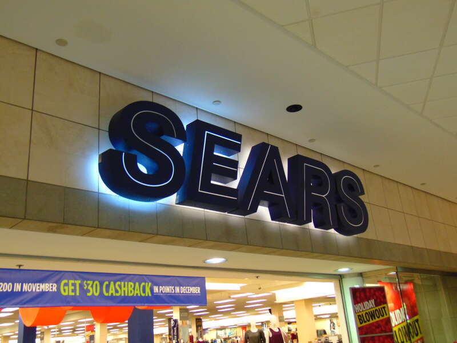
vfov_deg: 40.7
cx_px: 228
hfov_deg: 52.6
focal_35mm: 35
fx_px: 462
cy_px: 172
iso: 320
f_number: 3.2
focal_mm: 6.3
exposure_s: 1/30
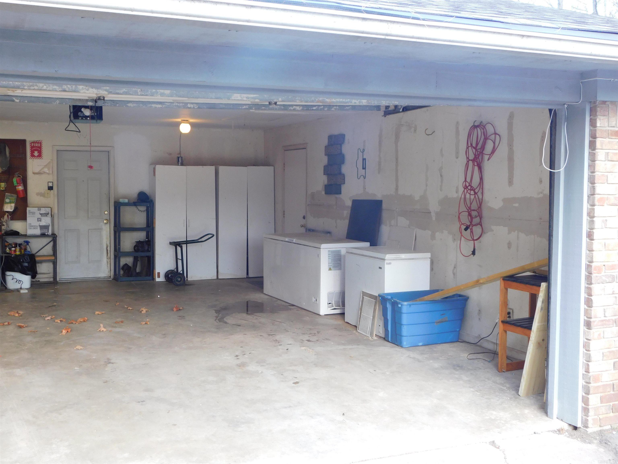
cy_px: 232
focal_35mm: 40
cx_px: 309
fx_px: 714
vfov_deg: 36.0
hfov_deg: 46.8
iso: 140
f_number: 3.6
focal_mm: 7.1
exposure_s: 1/30
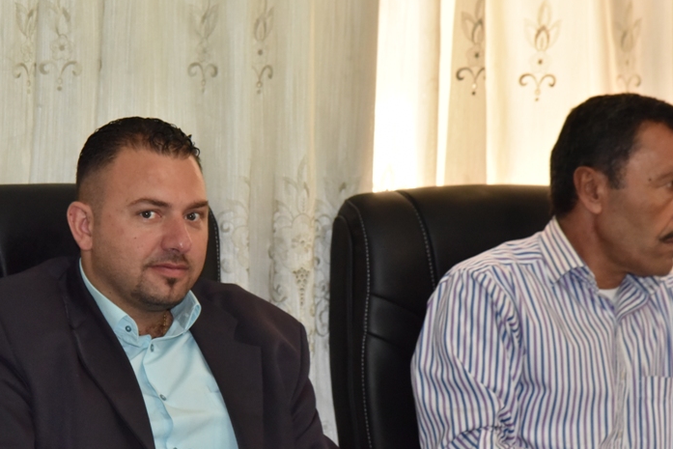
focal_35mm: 144
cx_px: 272
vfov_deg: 9.5
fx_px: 2692
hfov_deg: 14.2
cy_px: 259
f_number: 6.3
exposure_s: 1/160
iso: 2500
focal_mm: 98
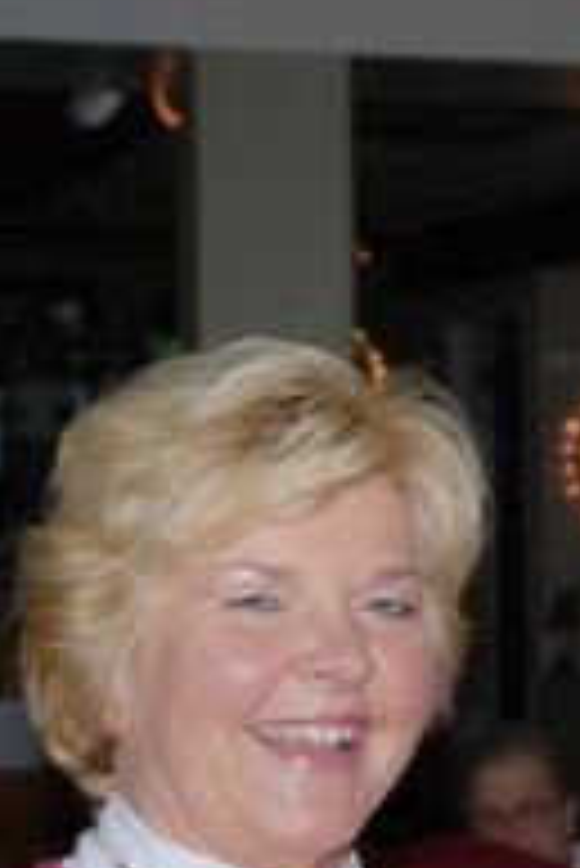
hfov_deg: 11.5
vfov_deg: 17.3
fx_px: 2846
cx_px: 600
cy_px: 528
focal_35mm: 118
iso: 100
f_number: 4.5
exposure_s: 1/60
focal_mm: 38
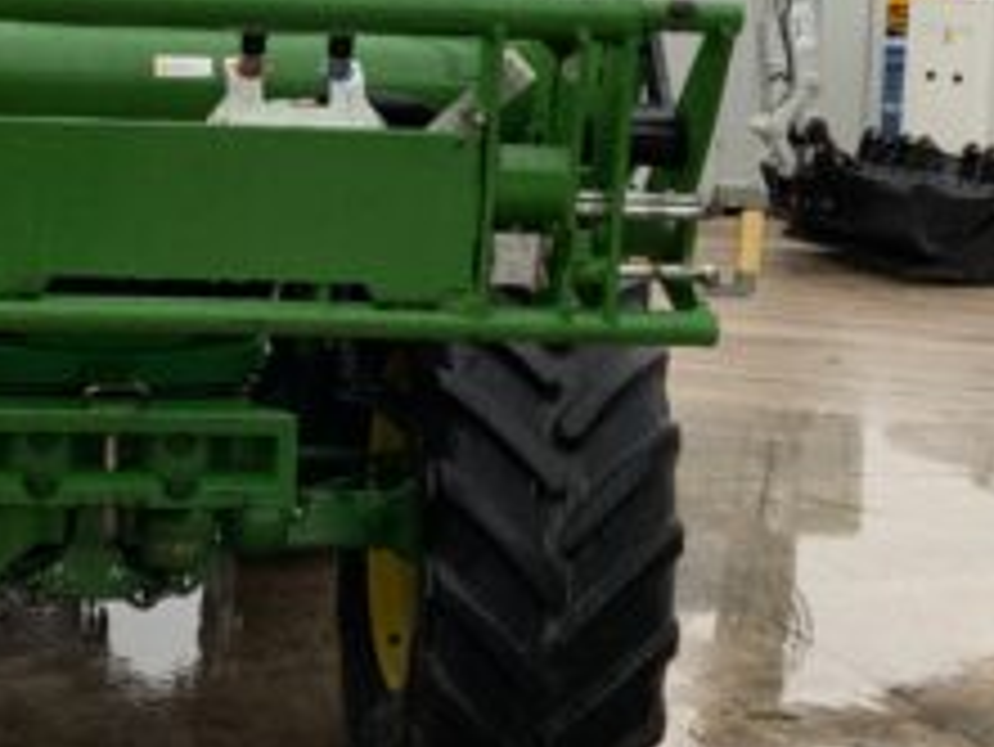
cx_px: 243
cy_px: 184
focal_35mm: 84
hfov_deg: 23.0
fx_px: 2413
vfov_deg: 17.5
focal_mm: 3
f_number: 1.8
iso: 50
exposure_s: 1/122
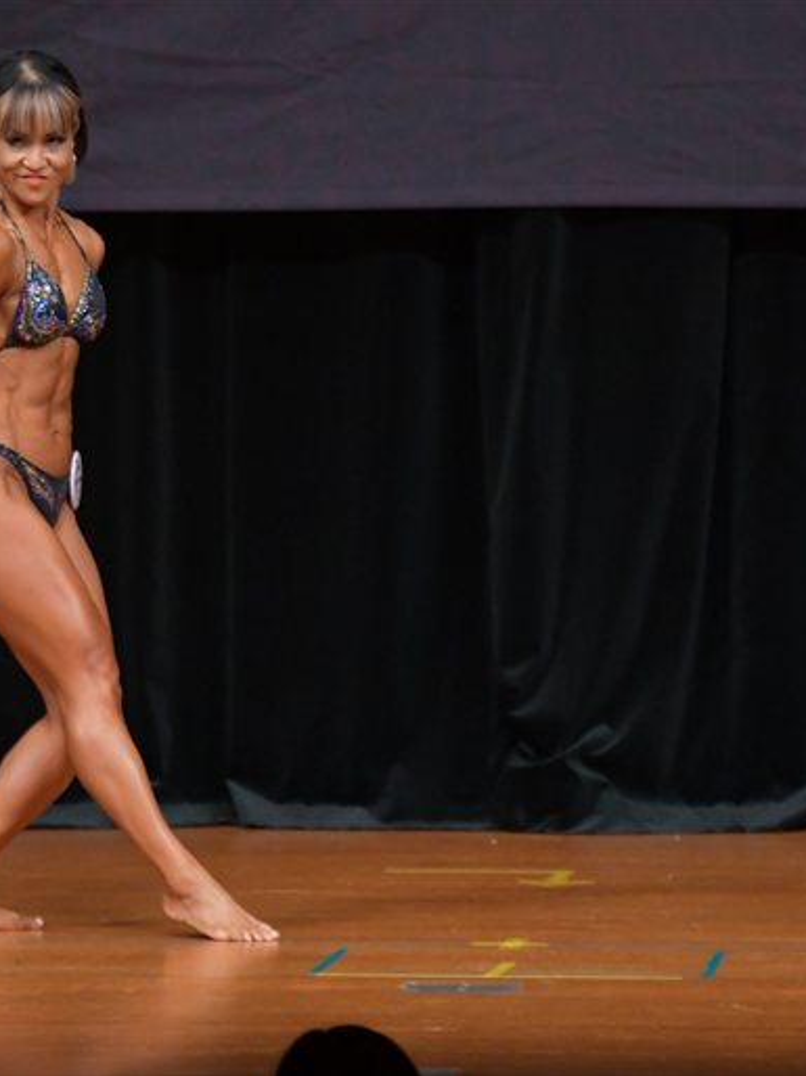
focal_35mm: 500
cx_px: 288
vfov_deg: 4.0
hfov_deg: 3.0
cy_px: 538
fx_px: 15536
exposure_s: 1/400
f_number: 5.6
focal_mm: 230
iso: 4000
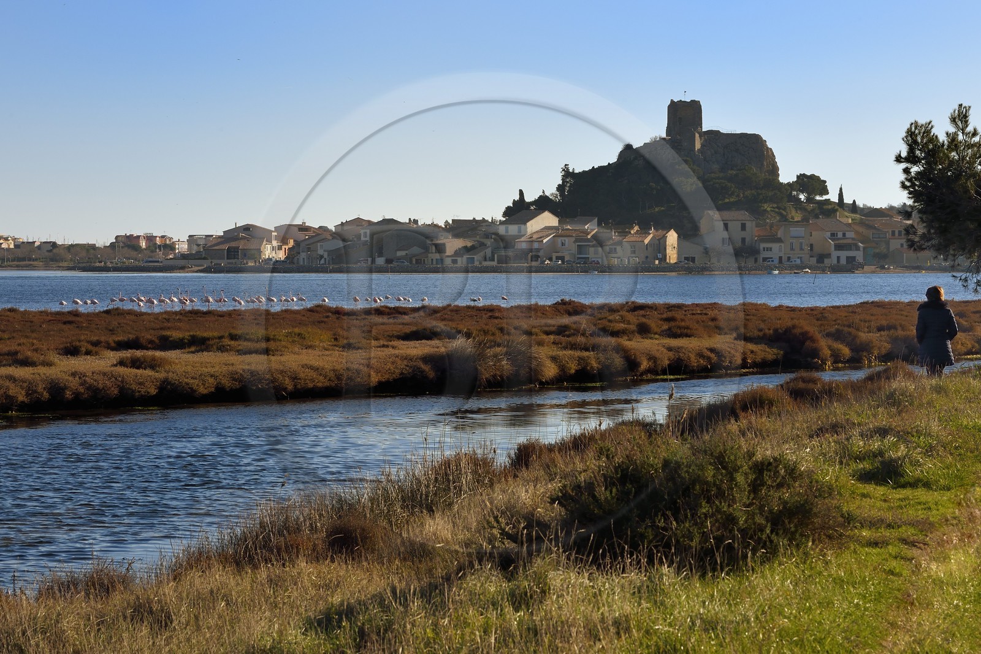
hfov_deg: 20.8
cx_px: 490
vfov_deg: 14.0
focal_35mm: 98
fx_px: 2670
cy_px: 327
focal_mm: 98
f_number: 14
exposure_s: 1/320
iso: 200
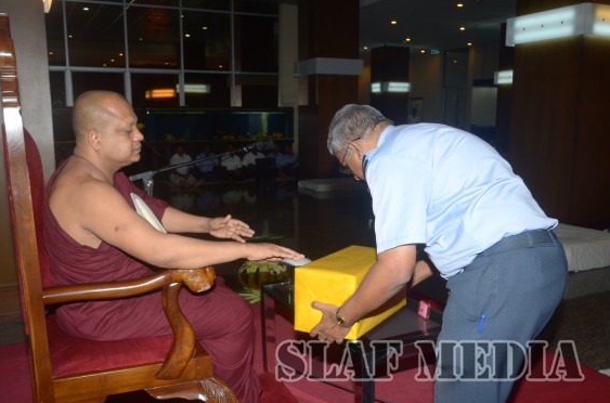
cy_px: 211
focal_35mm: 32
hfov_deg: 58.9
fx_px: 541
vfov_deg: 40.9
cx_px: 306
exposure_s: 1/60
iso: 400
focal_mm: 20
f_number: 6.3
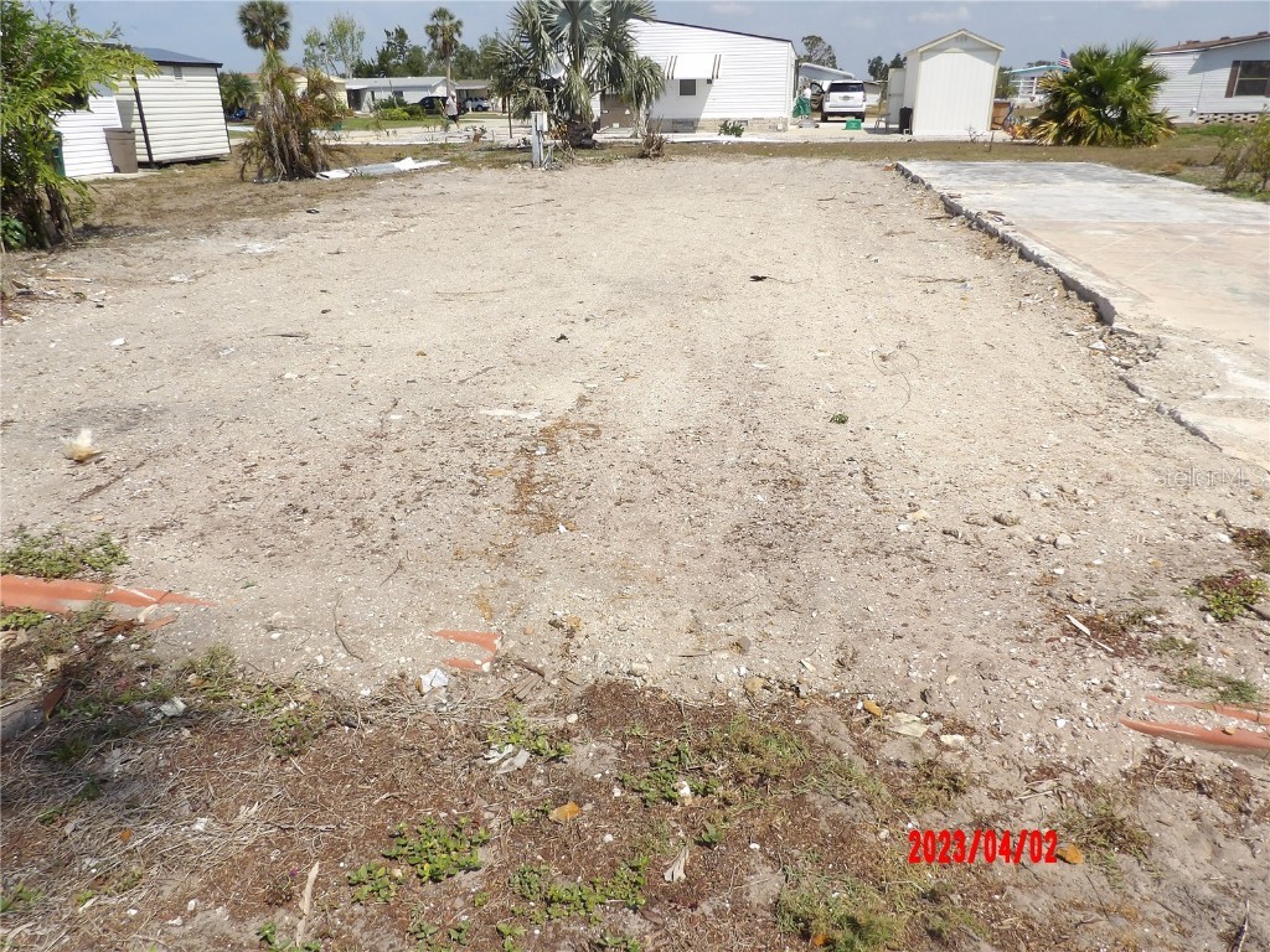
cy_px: 476
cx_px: 635
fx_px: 881
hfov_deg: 71.6
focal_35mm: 24
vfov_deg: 56.8
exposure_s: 1/637
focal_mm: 4.3
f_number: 4.6
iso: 100
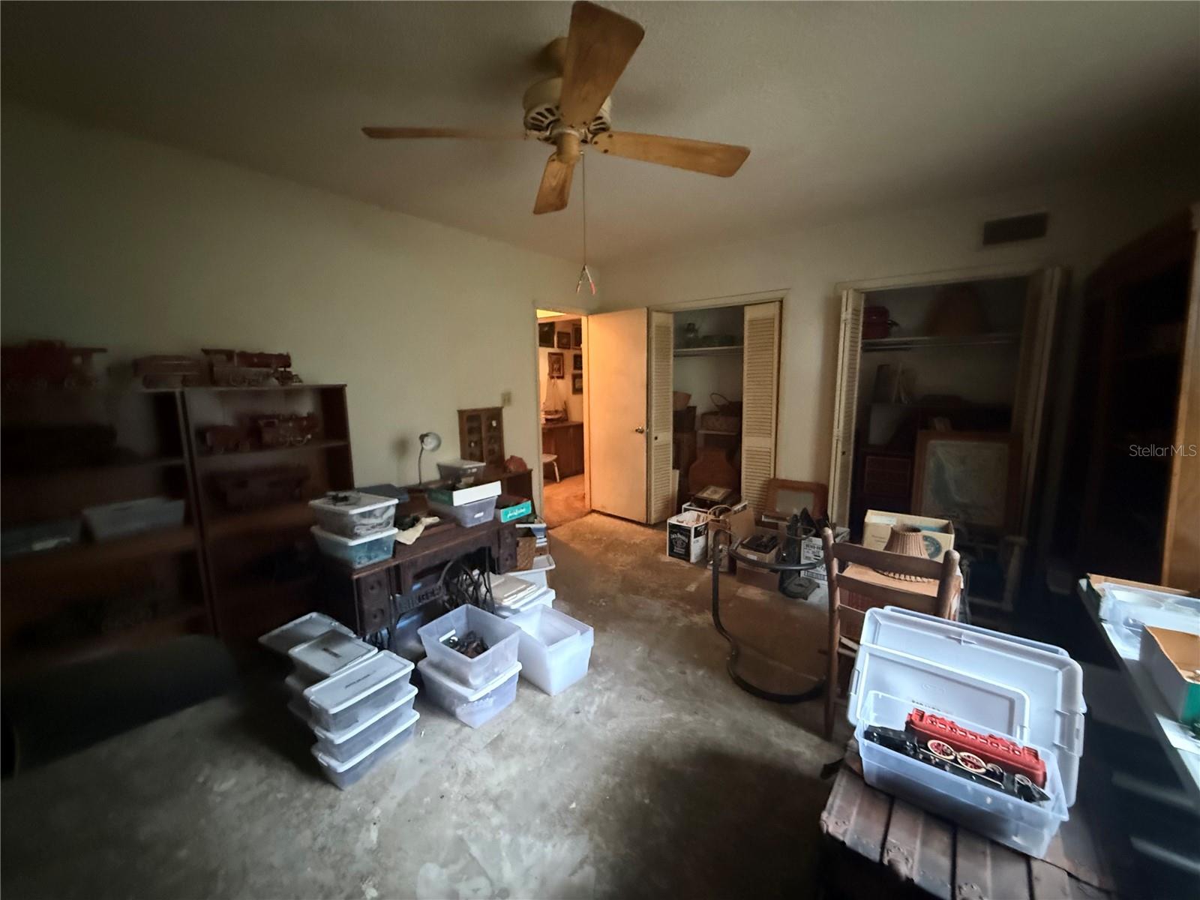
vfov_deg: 85.7
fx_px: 485
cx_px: 600
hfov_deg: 102.1
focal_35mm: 14
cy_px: 450
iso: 1250
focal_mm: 2.22
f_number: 2.2
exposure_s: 1/30
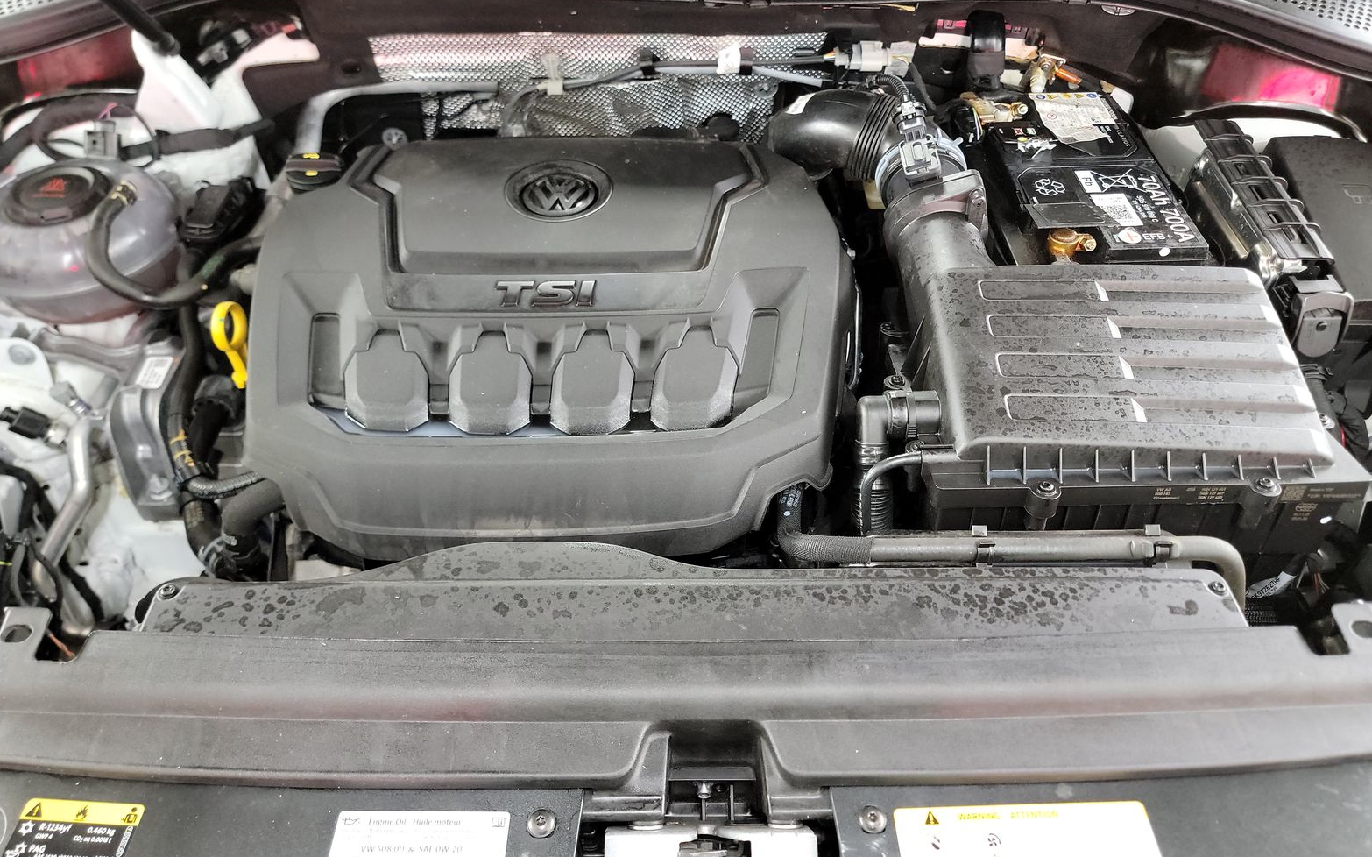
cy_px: 392
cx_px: 681
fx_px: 972
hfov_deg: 70.4
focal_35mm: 26
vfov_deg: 47.5
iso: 915
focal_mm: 6.7
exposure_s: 1/30
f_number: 1.8
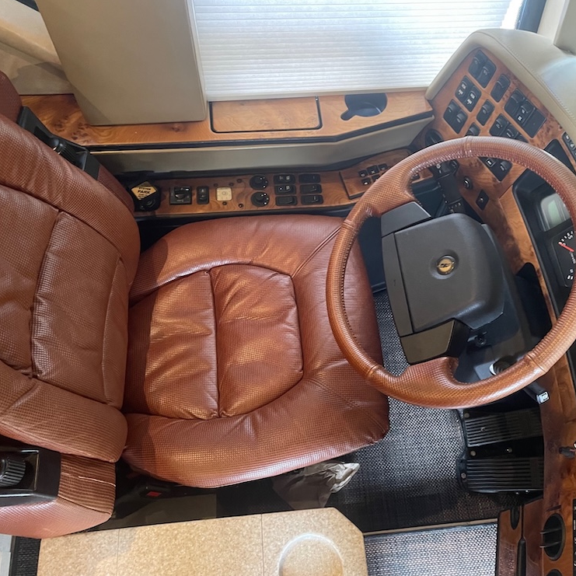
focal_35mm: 31
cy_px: 285
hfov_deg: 52.4
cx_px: 323
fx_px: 584
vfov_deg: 52.5
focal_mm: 4.2
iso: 500
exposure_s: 1/40
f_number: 1.6
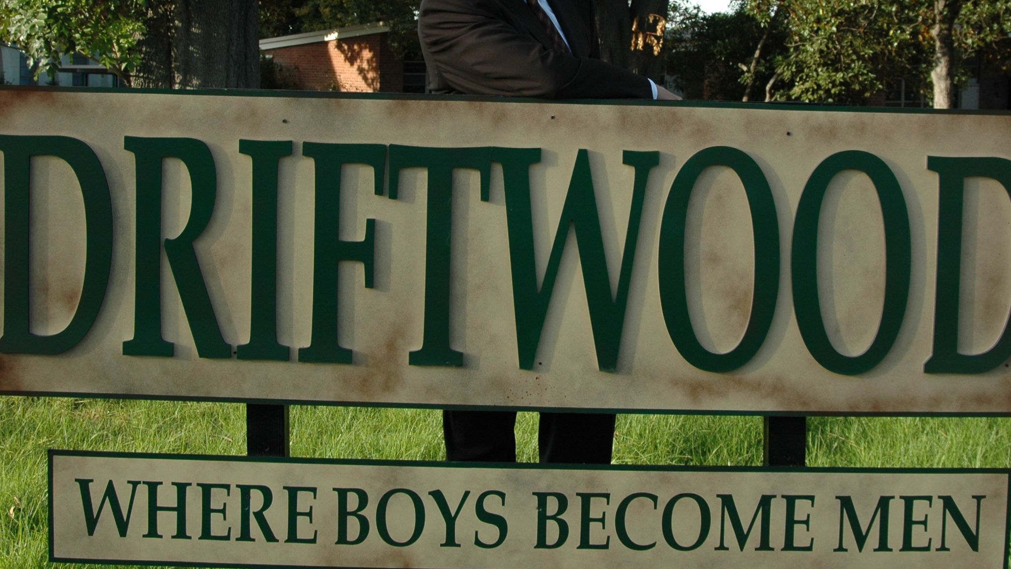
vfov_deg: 21.5
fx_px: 1474
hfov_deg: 37.8
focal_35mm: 55
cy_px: 106
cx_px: 550
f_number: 8
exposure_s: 1/250
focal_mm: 24
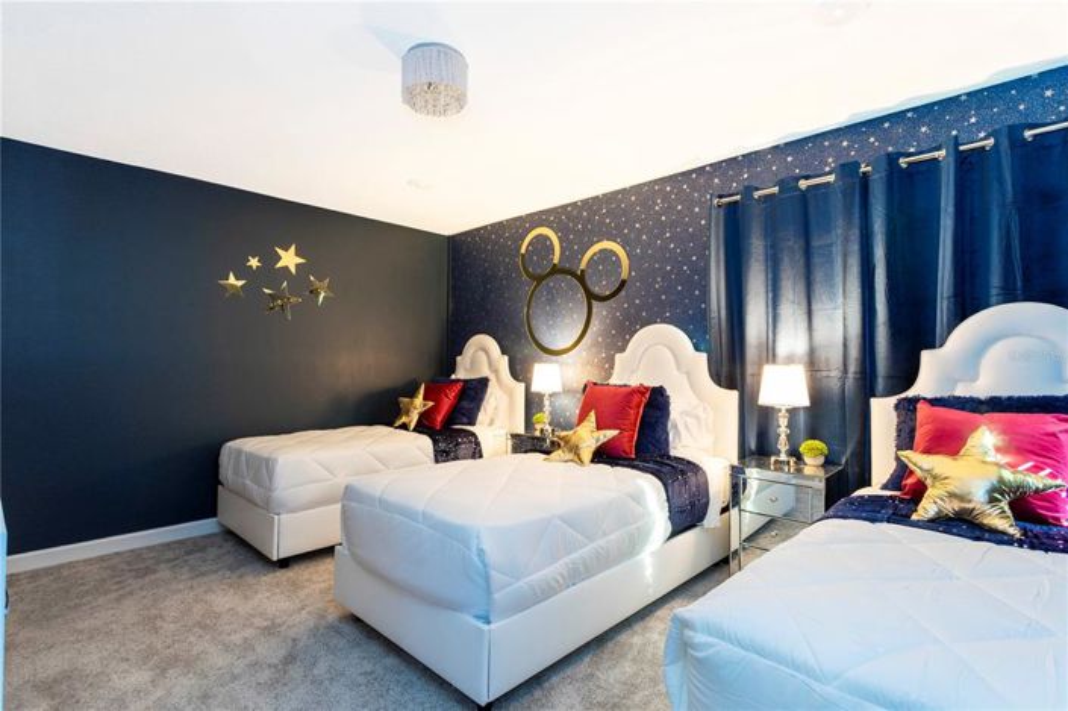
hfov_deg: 93.3
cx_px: 534
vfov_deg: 70.4
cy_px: 356
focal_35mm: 17
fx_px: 504
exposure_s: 1/3
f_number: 6.3
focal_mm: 17
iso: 800
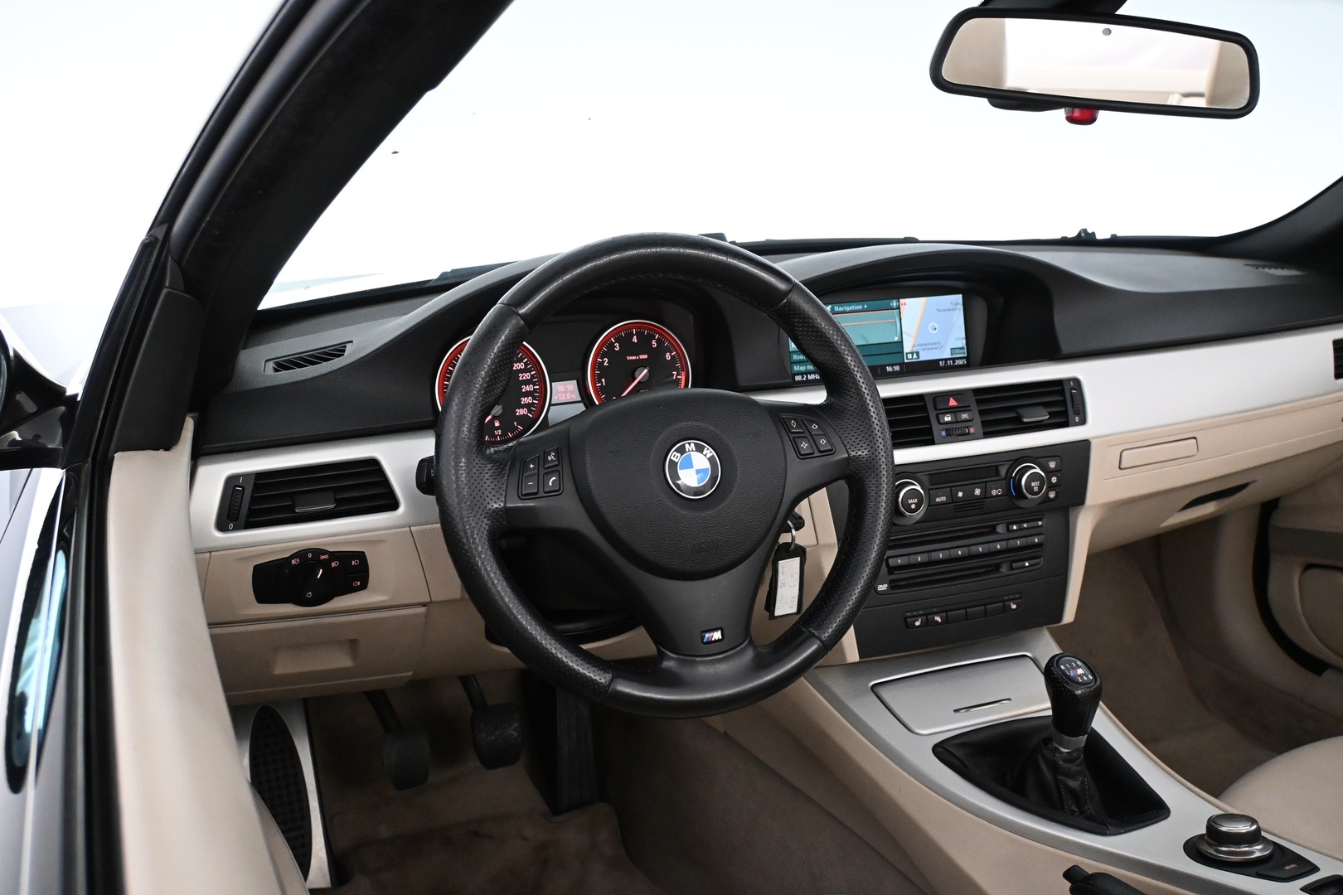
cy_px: 448
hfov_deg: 56.1
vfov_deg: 39.1
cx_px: 672
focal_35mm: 34
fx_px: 1259
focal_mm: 22.5
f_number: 4.5
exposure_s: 1/80
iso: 4000
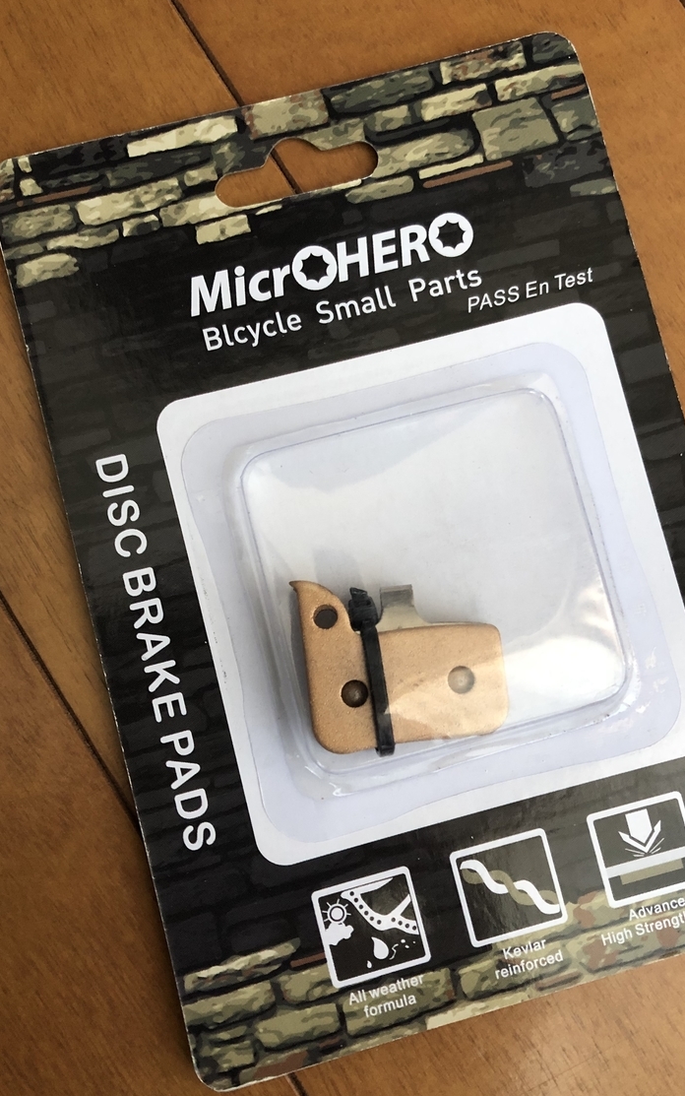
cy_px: 548
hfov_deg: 39.4
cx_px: 392
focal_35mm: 32
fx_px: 955
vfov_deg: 59.6
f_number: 1.8
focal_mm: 3.99
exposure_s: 1/15
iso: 64
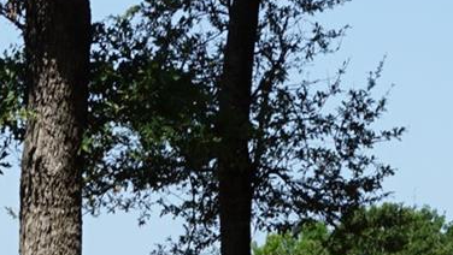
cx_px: -2
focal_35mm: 428
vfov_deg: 2.8
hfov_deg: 5.0
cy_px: 37
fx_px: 5144
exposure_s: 1/100
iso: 100
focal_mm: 50
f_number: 13
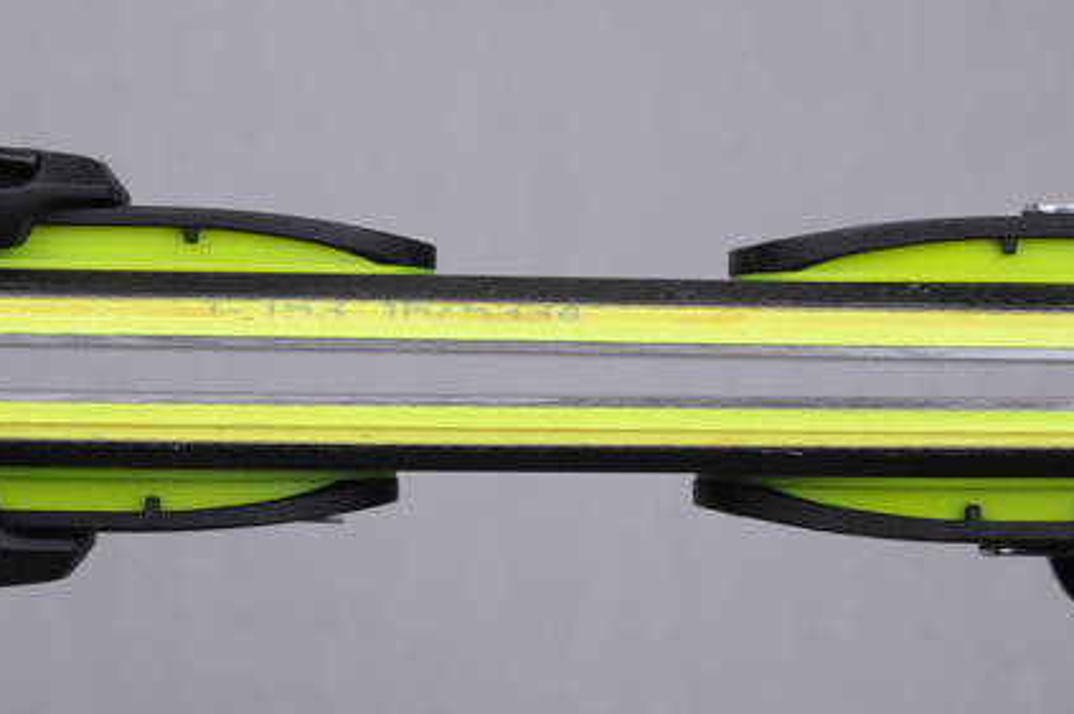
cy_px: 370
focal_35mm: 168
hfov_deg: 12.3
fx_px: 4992
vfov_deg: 8.2
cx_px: 520
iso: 3200
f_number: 16
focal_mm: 105
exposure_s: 1/125
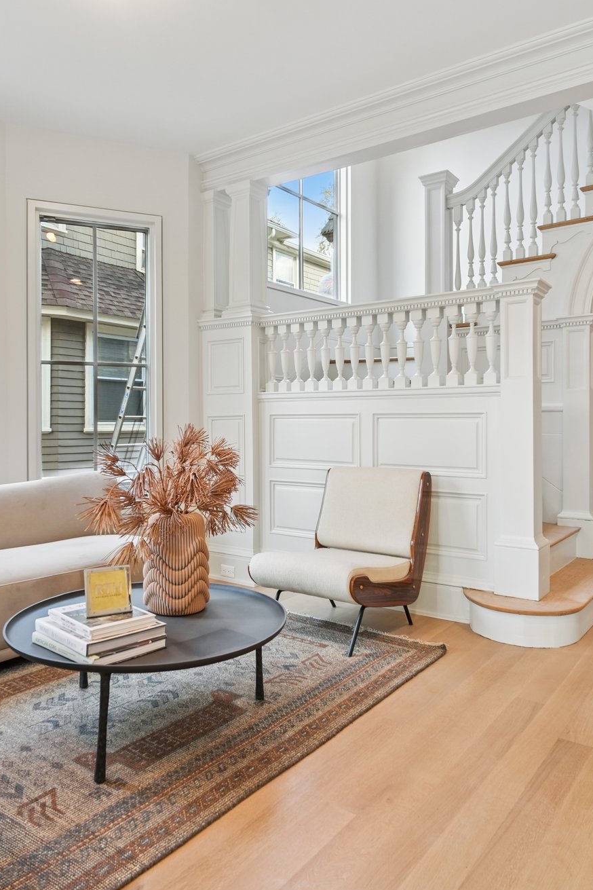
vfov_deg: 71.5
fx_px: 618
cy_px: 429
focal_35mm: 25
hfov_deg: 51.2
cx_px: 276
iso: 400
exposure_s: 1/13
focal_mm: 16
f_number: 8
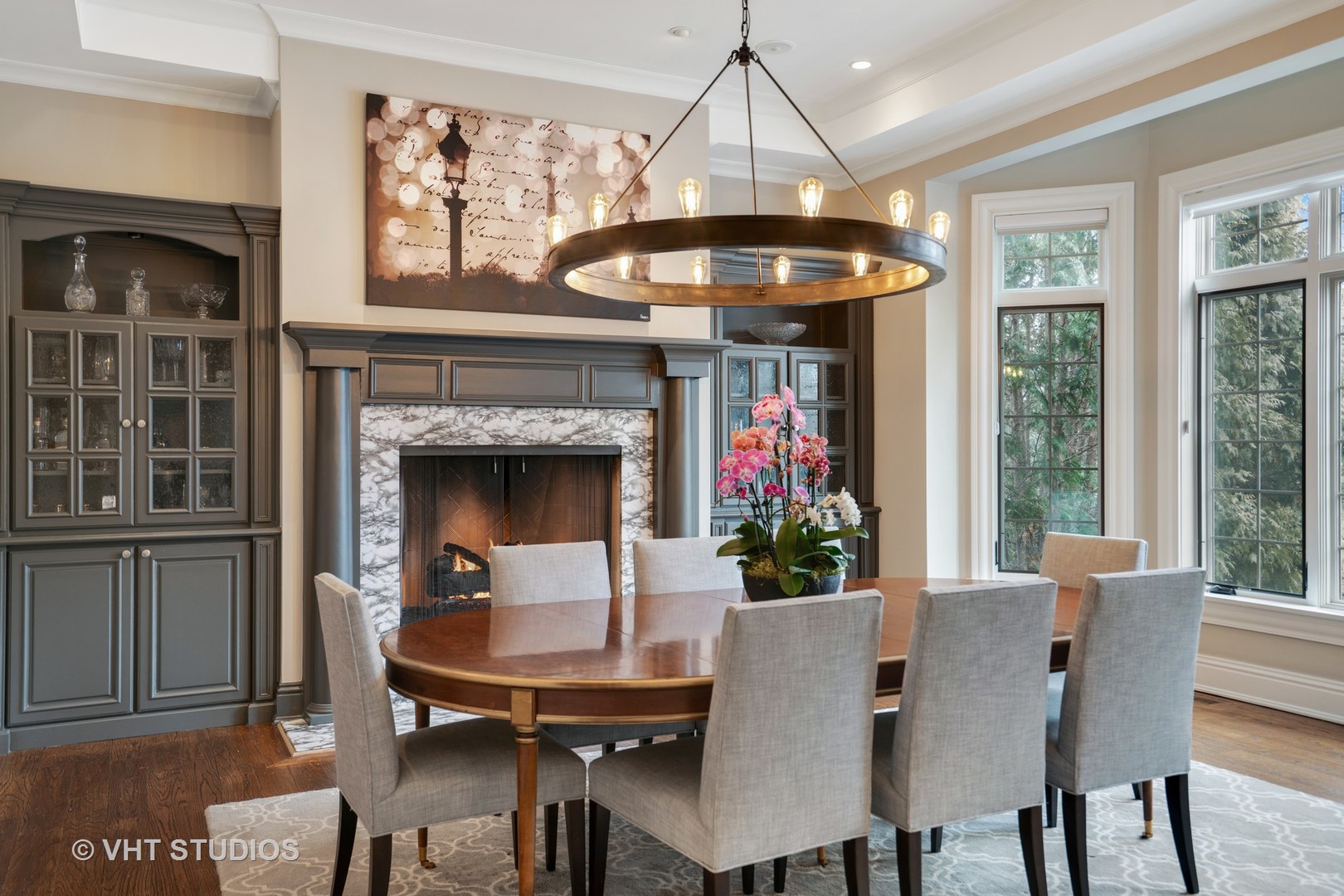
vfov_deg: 45.0
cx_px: 672
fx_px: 1083
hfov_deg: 63.7
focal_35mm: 29
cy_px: 448
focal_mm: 29
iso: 125
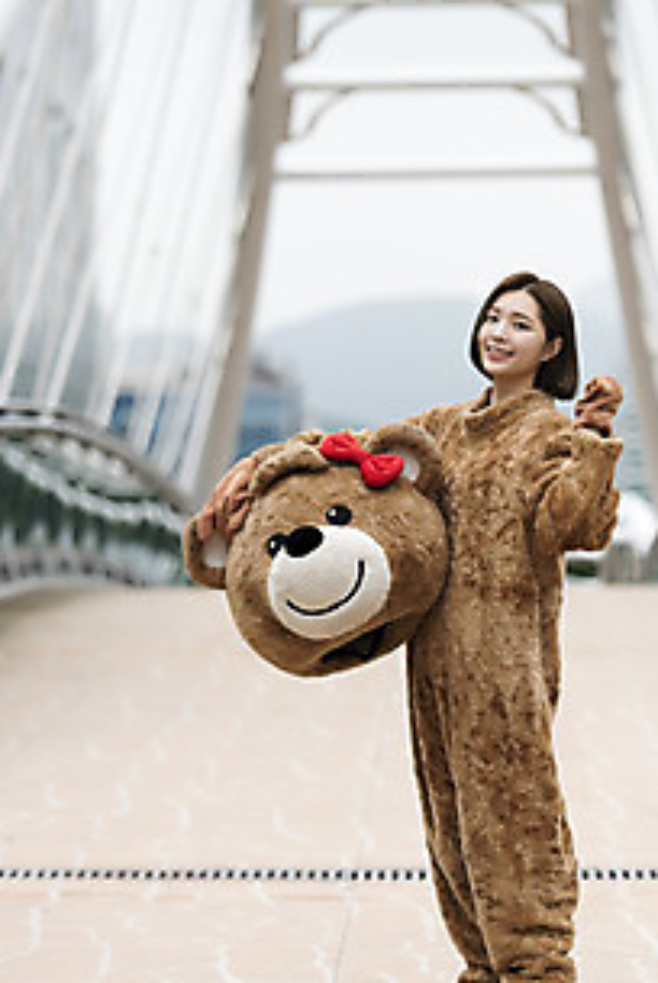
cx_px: 382
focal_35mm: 152
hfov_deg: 9.0
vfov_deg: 13.5
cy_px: 451
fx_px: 4158
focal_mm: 116
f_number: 2.8
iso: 200
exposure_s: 1/2000
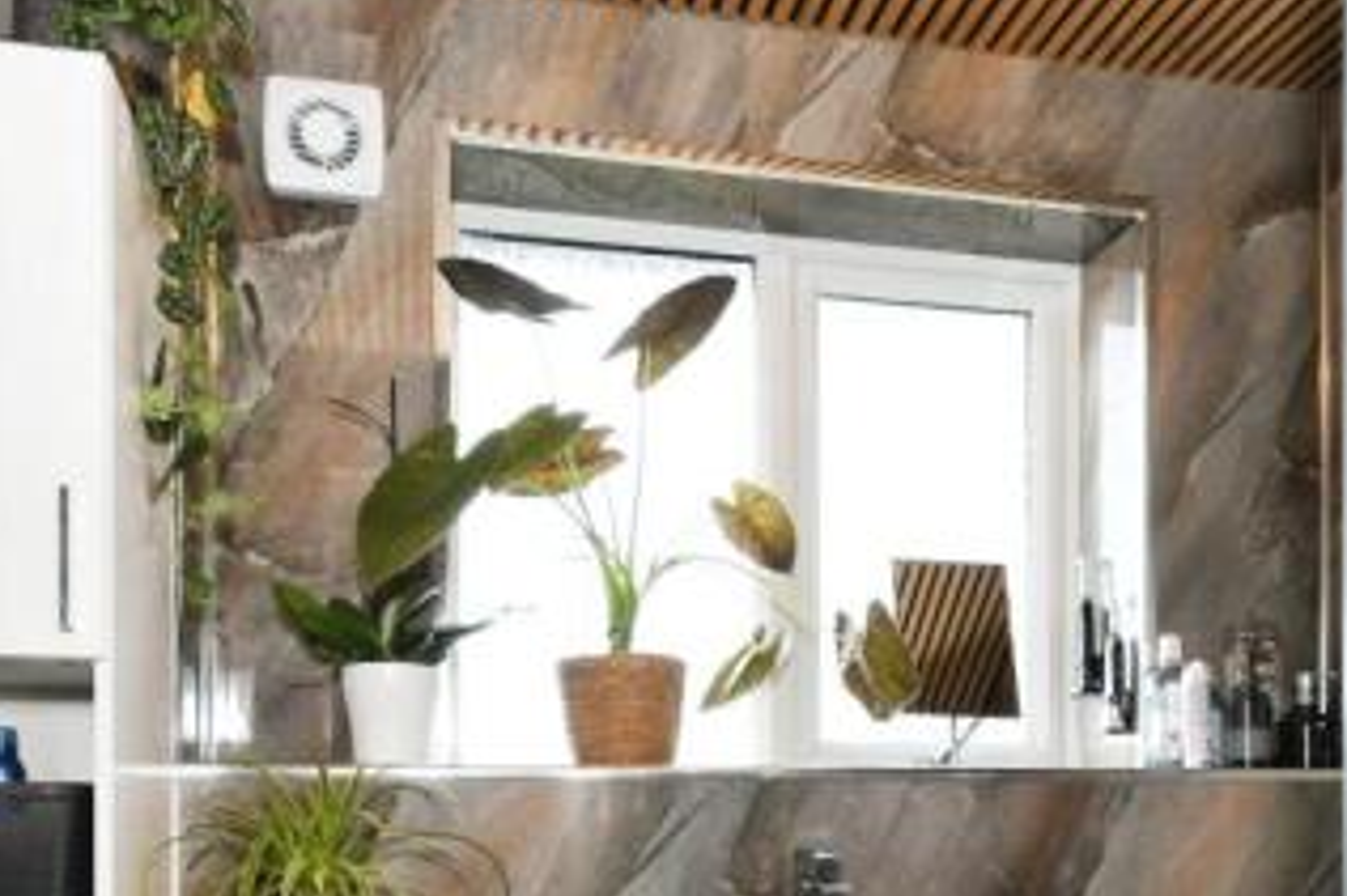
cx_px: 695
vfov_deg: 39.2
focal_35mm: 31
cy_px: 813
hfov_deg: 60.3
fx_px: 1159
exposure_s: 1/60
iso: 400
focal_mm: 10
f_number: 8
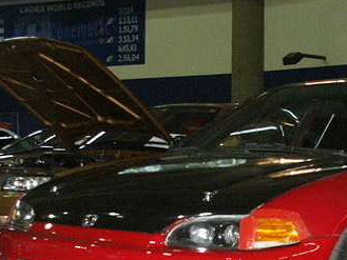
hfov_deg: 21.6
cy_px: 194
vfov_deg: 16.3
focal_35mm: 90
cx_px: 249
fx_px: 903
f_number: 2.8
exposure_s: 1/45
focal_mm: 9.7
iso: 200
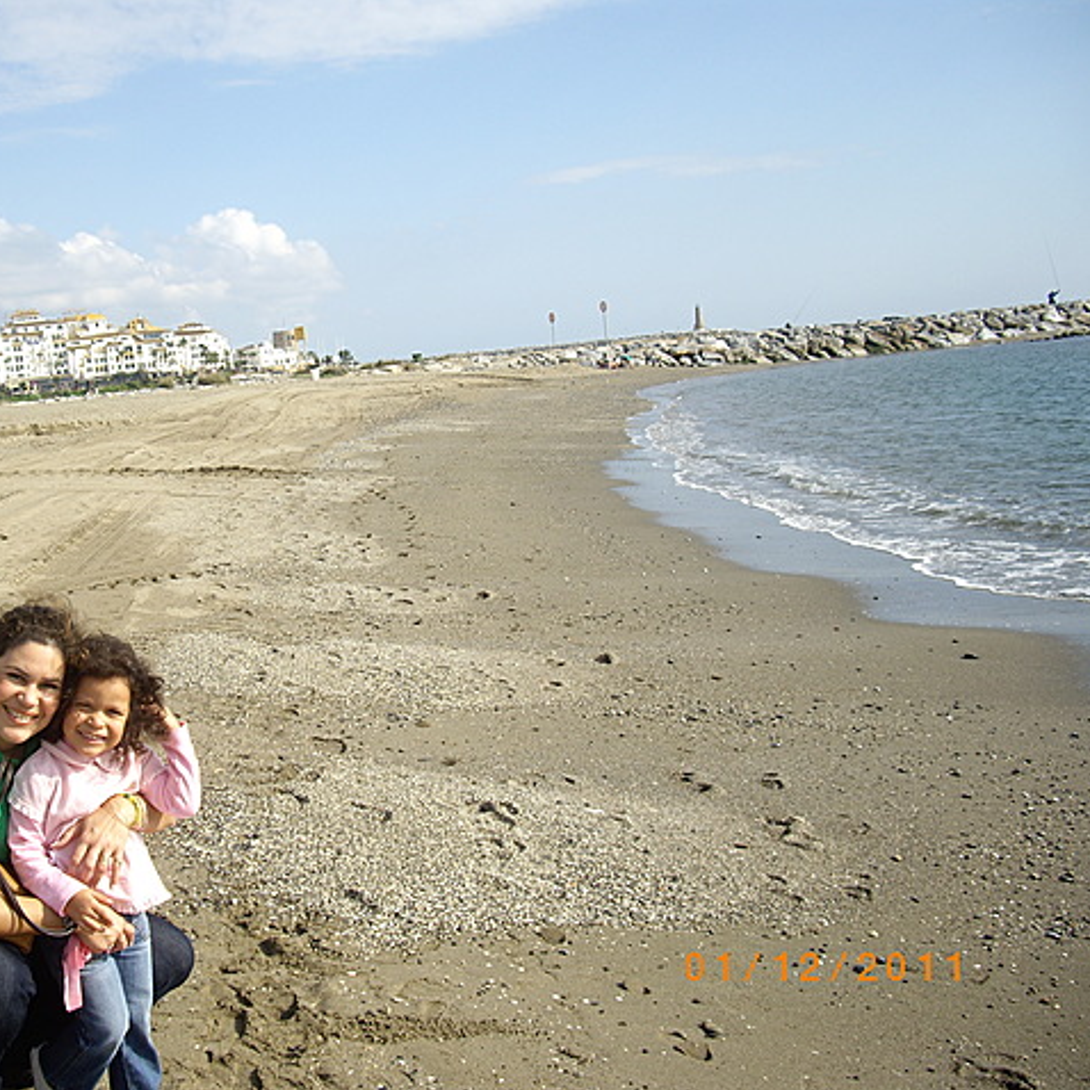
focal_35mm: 45
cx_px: 385
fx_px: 1603
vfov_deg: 37.6
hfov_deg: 37.2
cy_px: 545
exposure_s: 1/125
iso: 64
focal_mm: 7.9
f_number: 8
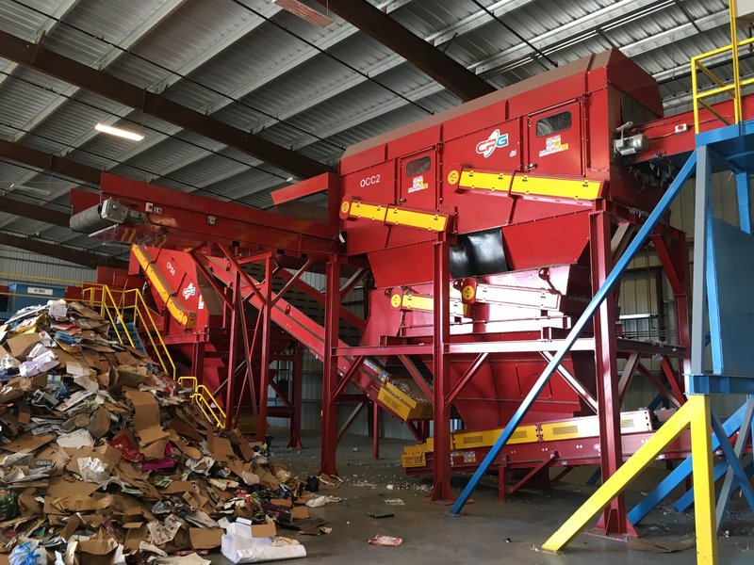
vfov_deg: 48.2
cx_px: 377
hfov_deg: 61.7
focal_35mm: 29
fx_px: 632
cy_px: 282
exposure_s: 1/30
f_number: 2.2
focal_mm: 4.15
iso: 64
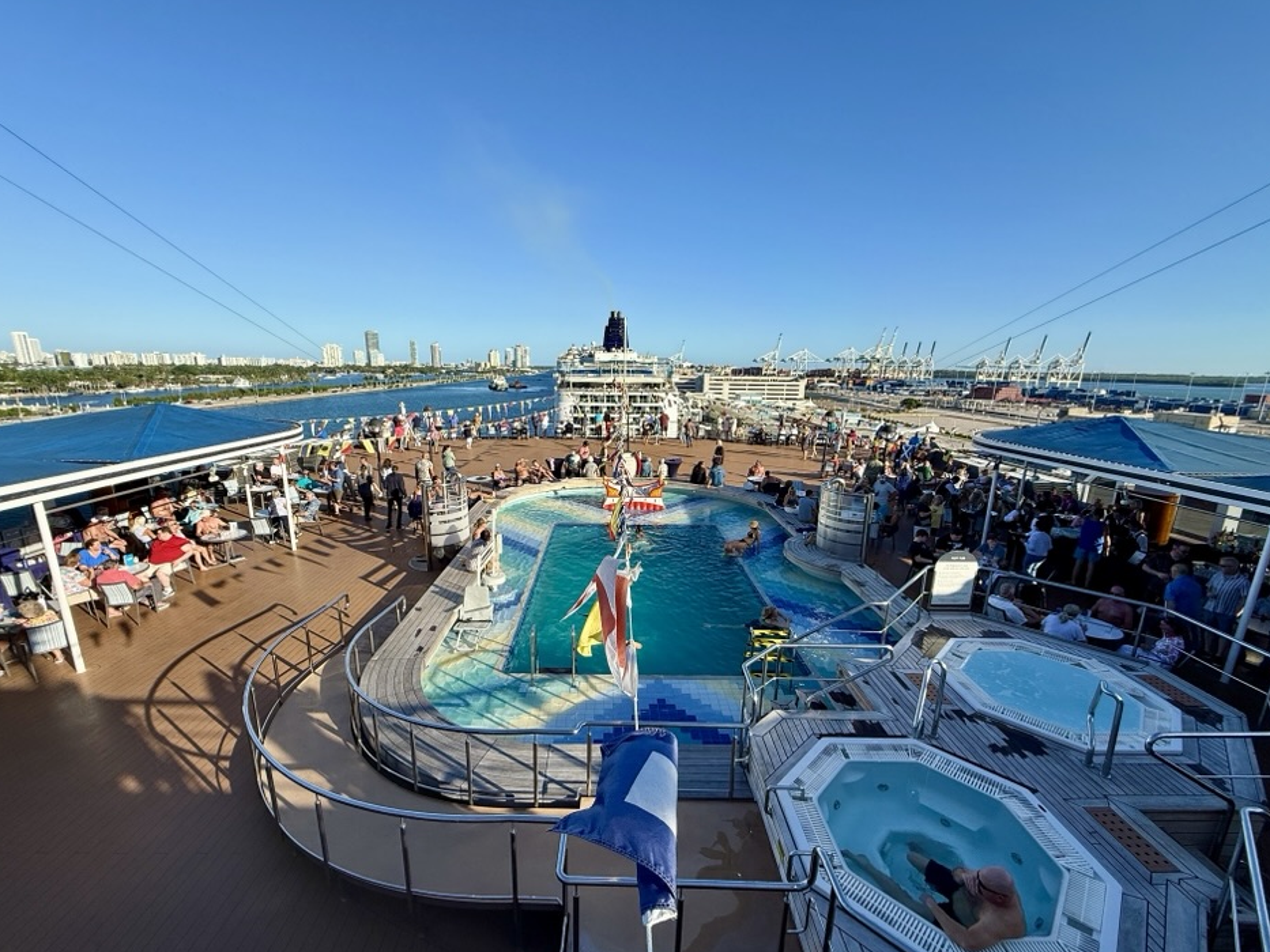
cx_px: 618
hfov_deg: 98.1
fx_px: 550
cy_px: 498
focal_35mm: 15
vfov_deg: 81.7
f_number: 2.2
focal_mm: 2.22
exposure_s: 1/2092
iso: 50
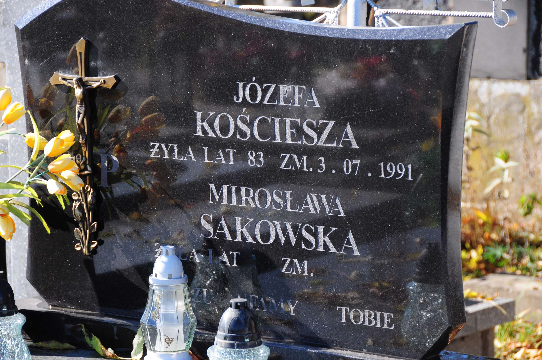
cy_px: 180
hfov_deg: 14.4
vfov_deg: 9.6
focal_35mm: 142
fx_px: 2143
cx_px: 271
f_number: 7.1
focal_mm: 95
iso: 320
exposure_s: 1/400
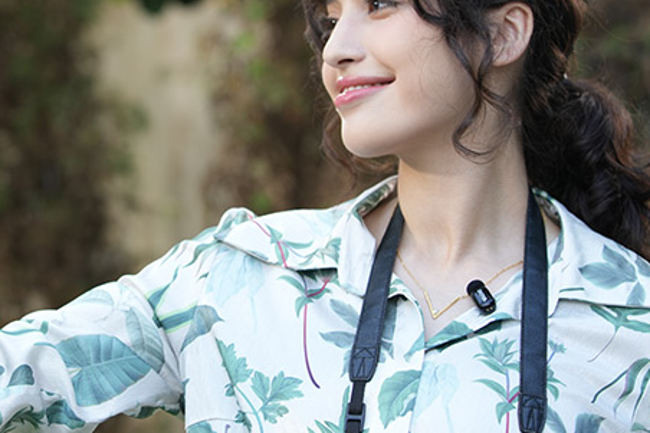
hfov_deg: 16.4
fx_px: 2238
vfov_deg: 11.0
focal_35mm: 124
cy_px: 123
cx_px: 154
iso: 200
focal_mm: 70
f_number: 4
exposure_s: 1/200
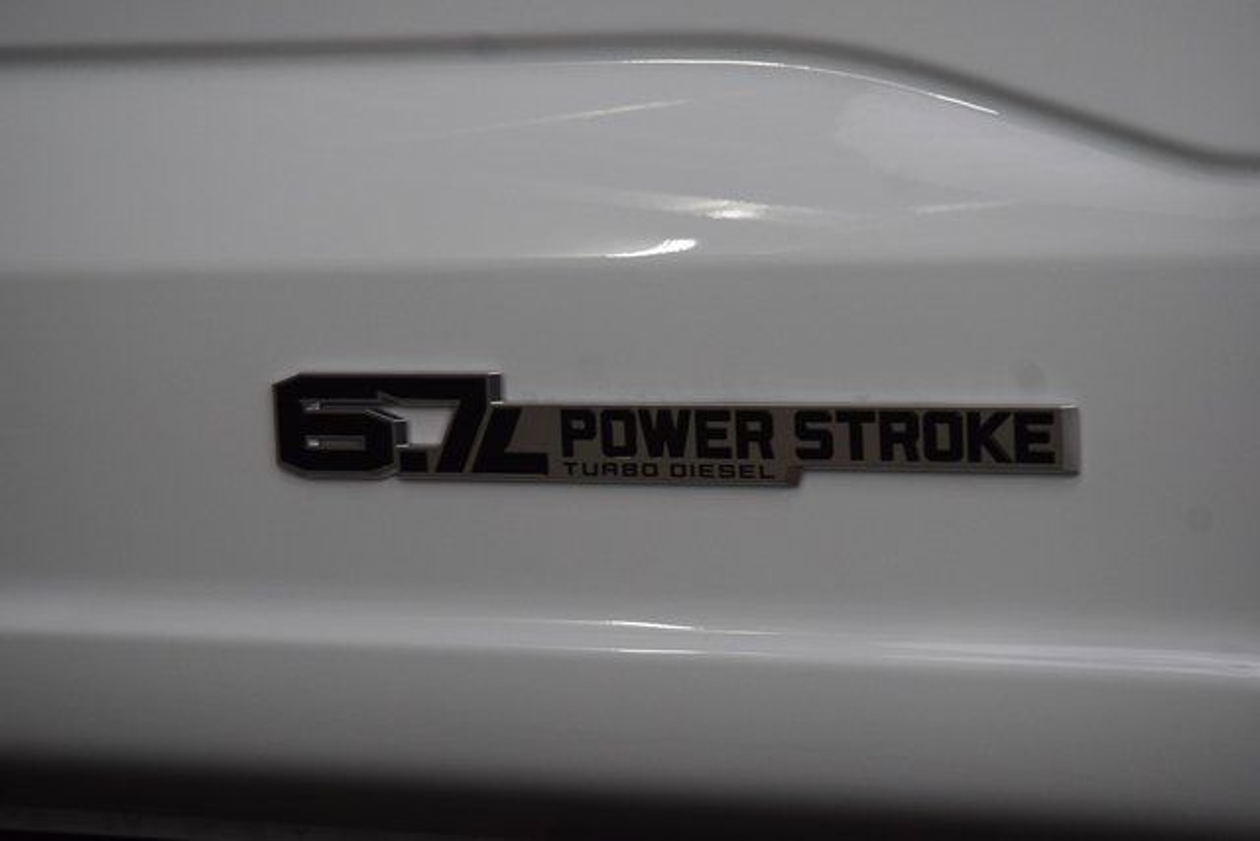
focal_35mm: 90
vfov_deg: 15.2
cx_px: 630
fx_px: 3151
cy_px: 420
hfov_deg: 22.6
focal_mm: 60
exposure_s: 1/125
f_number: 6.3
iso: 1600
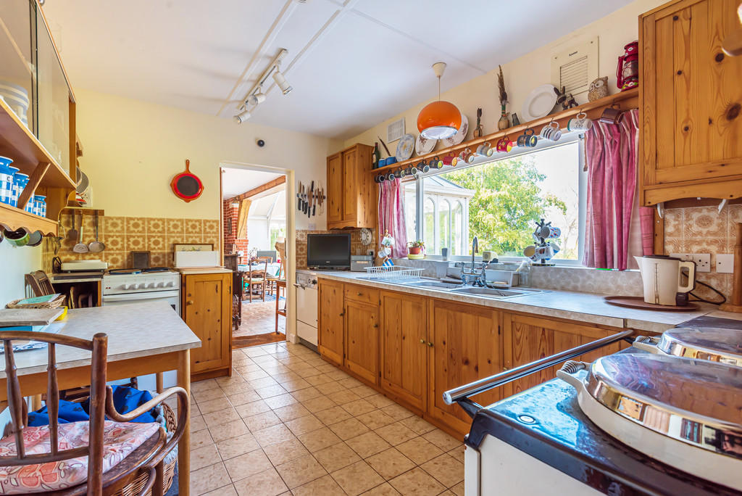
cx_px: 371
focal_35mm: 17
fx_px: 351
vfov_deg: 70.5
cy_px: 248
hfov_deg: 93.2
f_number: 8
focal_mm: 17
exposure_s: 1/25
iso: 200
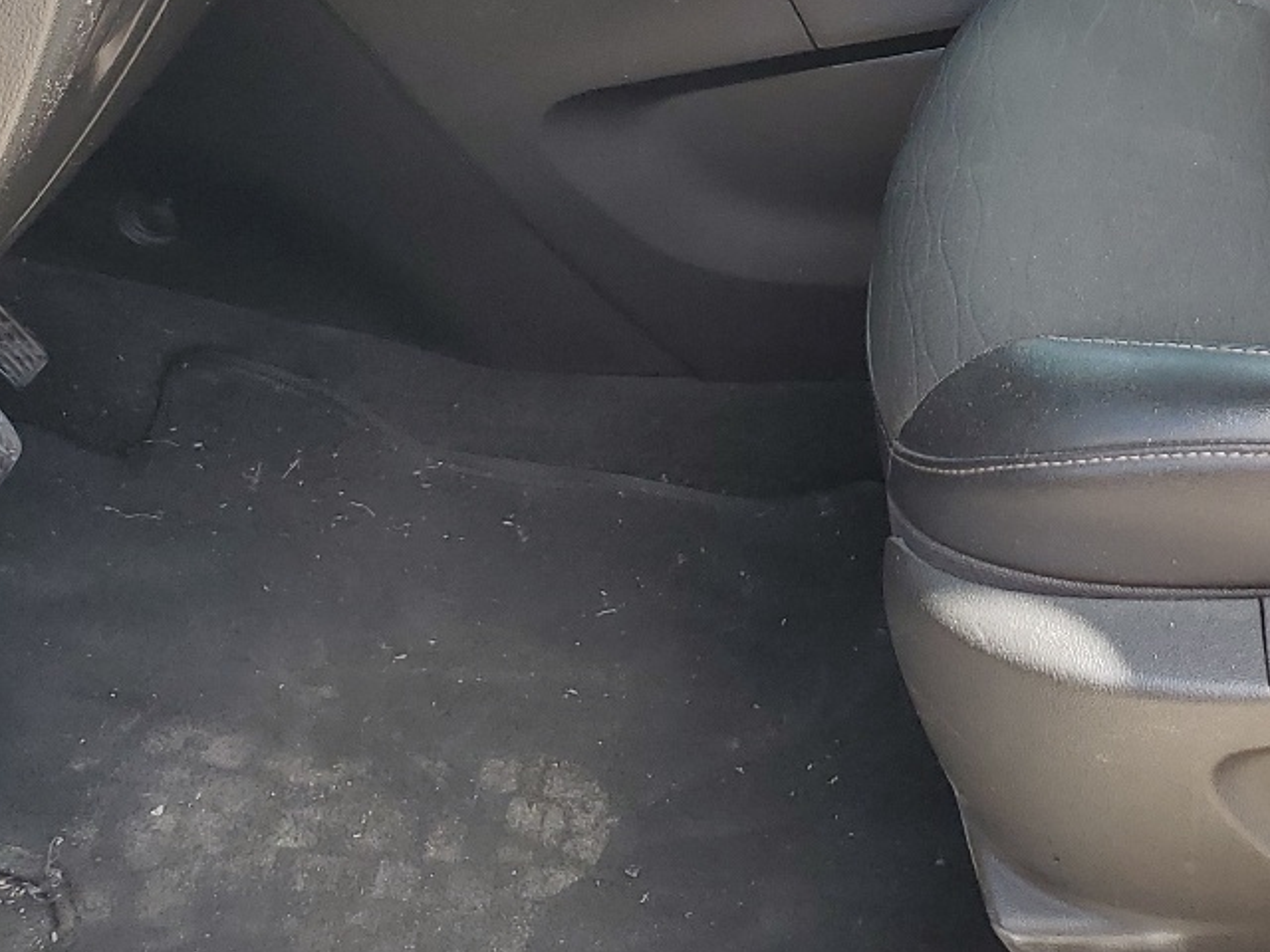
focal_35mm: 65
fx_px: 2385
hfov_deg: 28.0
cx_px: 1270
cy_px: -228
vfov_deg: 20.9
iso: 50
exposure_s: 1/385
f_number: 1.5
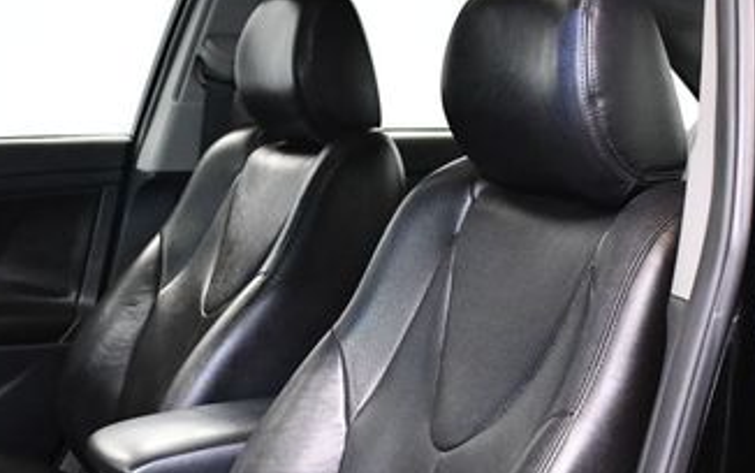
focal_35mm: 72
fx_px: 1482
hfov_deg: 28.4
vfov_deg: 17.7
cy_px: 468
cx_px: 266
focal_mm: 18
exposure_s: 1/125
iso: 3200
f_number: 3.5
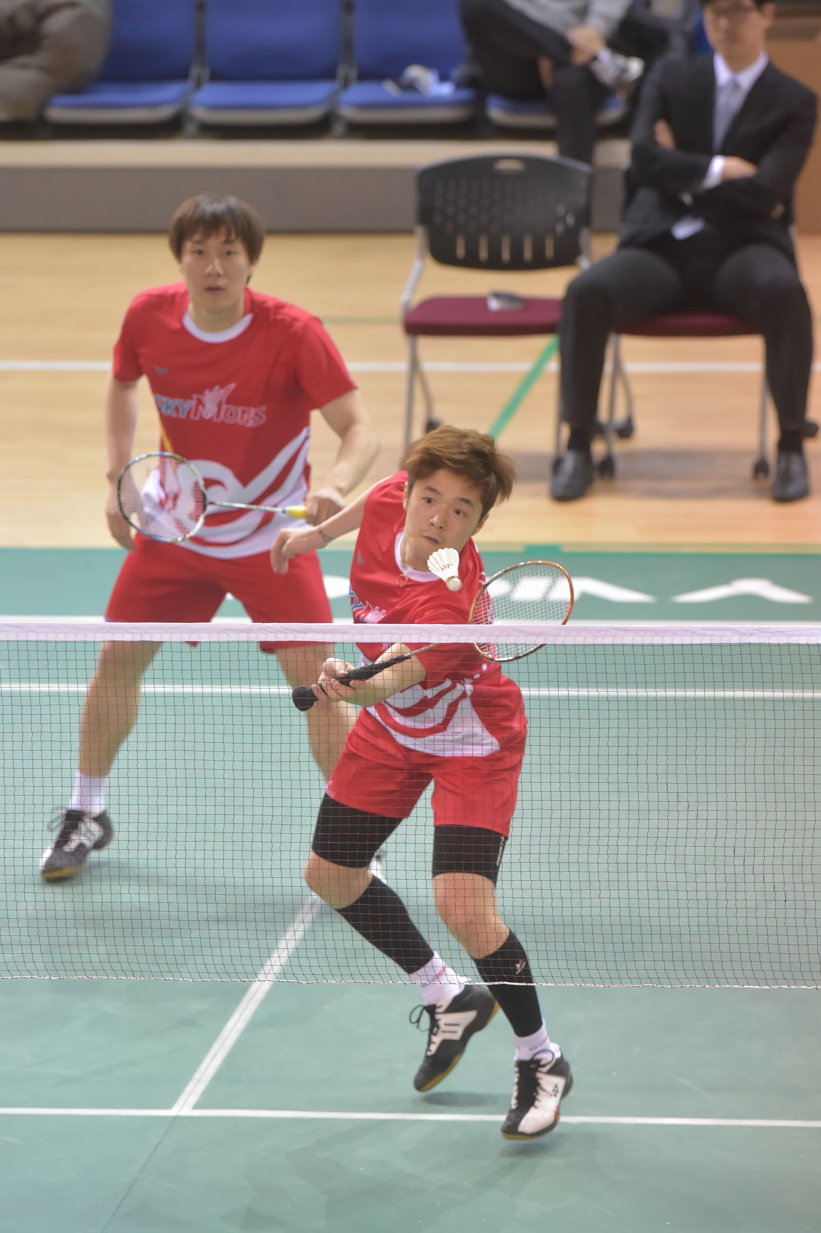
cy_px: 616
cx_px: 410
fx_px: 10273
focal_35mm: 300
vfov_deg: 6.9
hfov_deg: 4.6
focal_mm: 300
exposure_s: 1/500
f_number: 6.3
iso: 8000
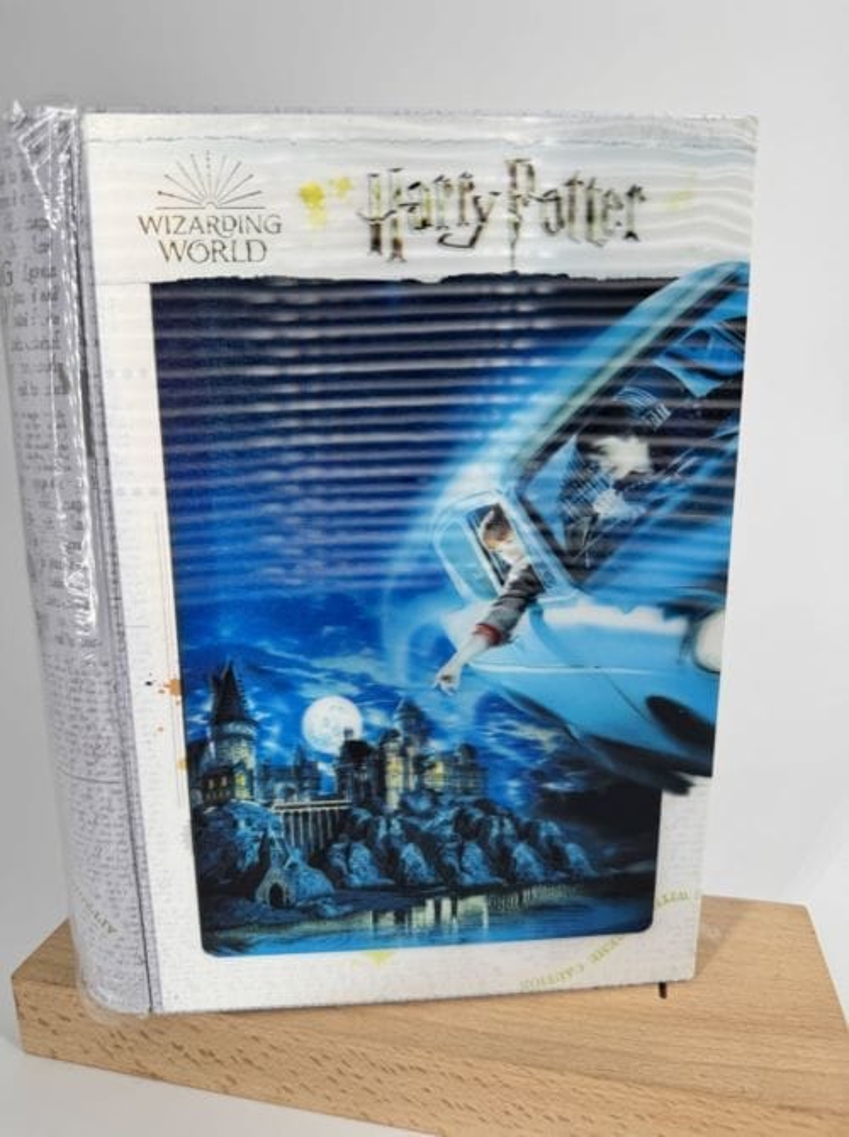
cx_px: 424
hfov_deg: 56.7
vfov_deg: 71.7
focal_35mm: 24
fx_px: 787
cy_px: 568
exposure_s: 1/1238
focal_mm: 6.76
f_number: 1.78
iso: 80
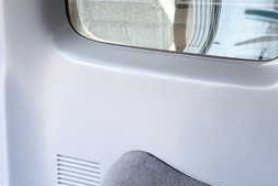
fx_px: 610
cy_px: 85
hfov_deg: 24.9
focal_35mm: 79
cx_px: 249
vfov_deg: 17.3
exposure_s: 1/60
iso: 125
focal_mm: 5.79
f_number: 2.4
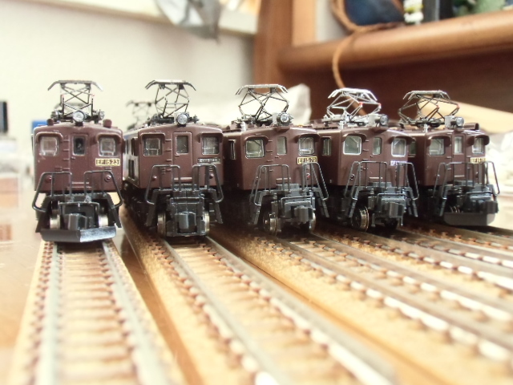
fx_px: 563
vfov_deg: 37.7
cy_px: 192
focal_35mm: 38
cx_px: 256
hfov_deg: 49.0
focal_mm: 6.67
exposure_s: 1/10
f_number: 3.9
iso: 800
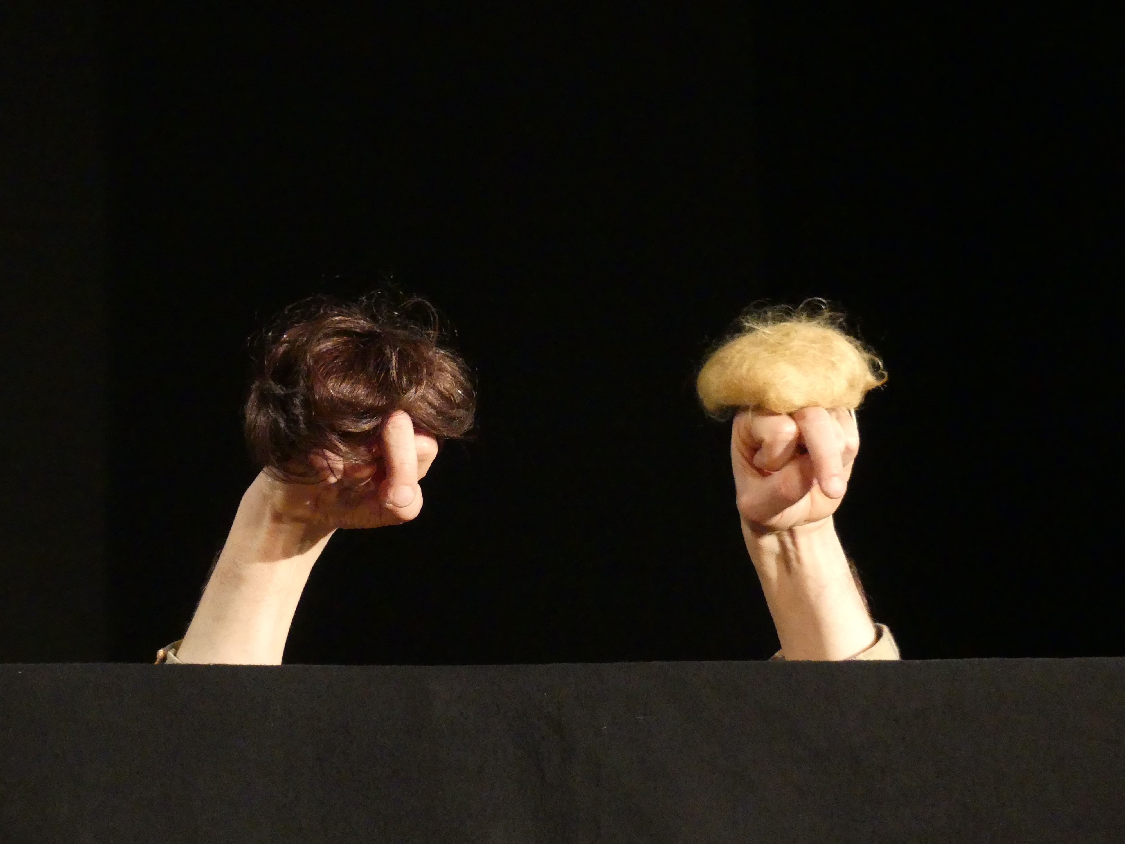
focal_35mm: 240
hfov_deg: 8.2
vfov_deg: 6.2
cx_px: 562
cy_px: 422
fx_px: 7800
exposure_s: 1/100
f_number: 2.8
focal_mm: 43.3
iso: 1600
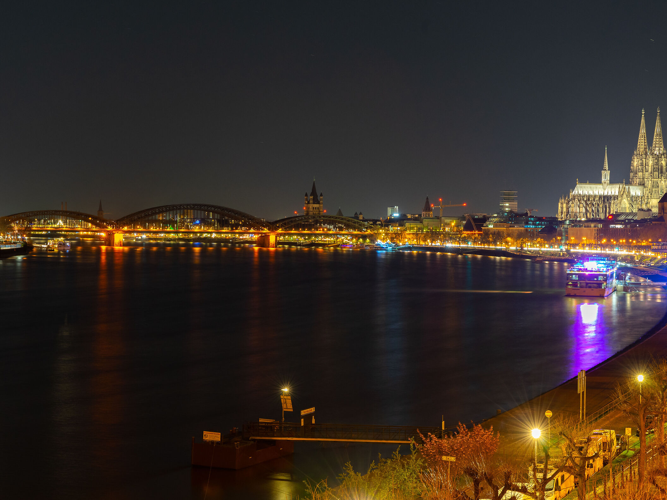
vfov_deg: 18.0
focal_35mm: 82
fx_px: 1580
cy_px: 250
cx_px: 359
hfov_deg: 23.8
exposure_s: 30
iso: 400
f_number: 10
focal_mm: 75
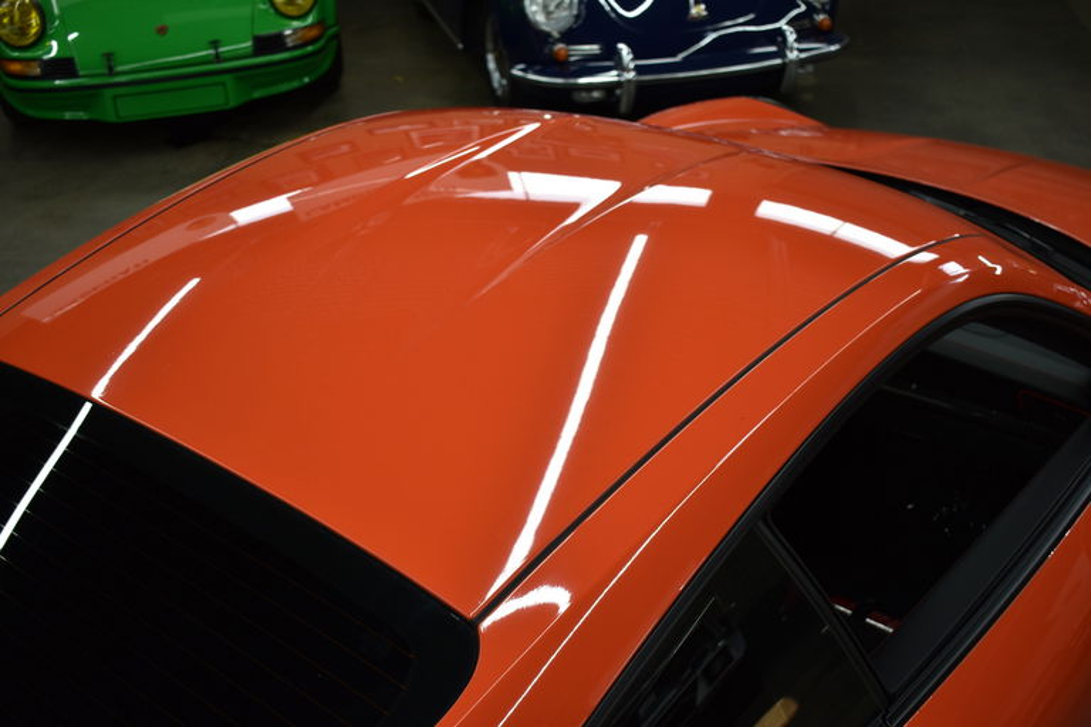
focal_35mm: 40
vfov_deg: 33.0
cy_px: 364
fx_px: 1227
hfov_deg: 47.9
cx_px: 546
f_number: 4
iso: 200
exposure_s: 1/40
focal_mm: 27
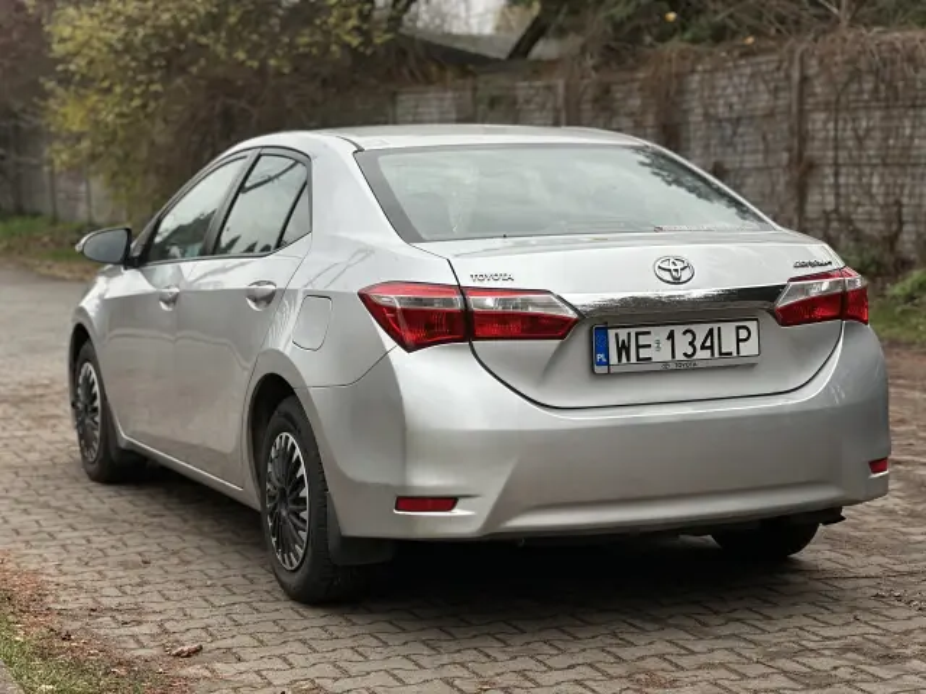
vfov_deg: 19.1
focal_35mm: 77
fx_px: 2060
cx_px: 463
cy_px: 347
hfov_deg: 25.3
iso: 20
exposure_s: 1/126
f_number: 2.8
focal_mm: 9
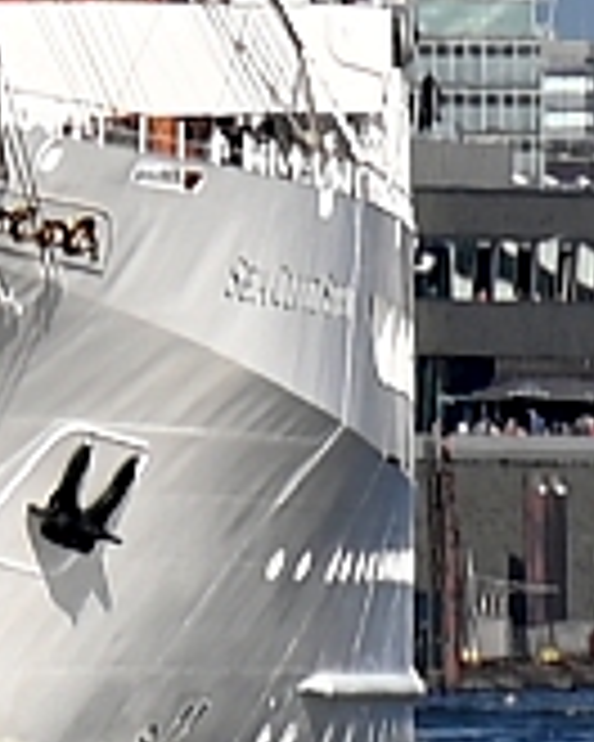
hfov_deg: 2.2
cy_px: -1138
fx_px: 15361
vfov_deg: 2.7
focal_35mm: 699
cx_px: -245
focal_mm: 120
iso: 100
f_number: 5.6
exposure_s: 1/500
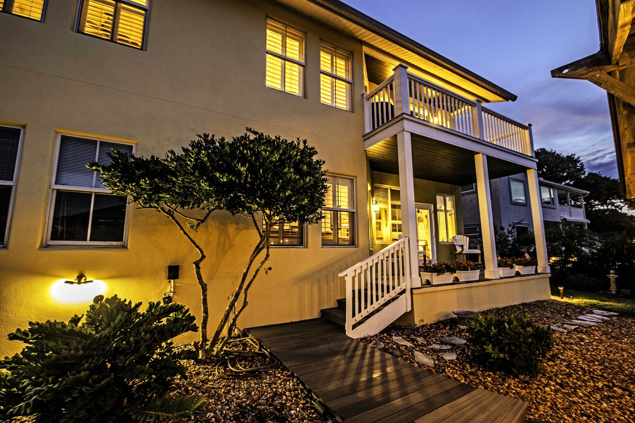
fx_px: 264
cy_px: 212
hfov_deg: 100.4
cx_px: 318
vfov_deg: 77.2
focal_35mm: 15
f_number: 5.6
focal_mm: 15
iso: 320
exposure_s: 1/4
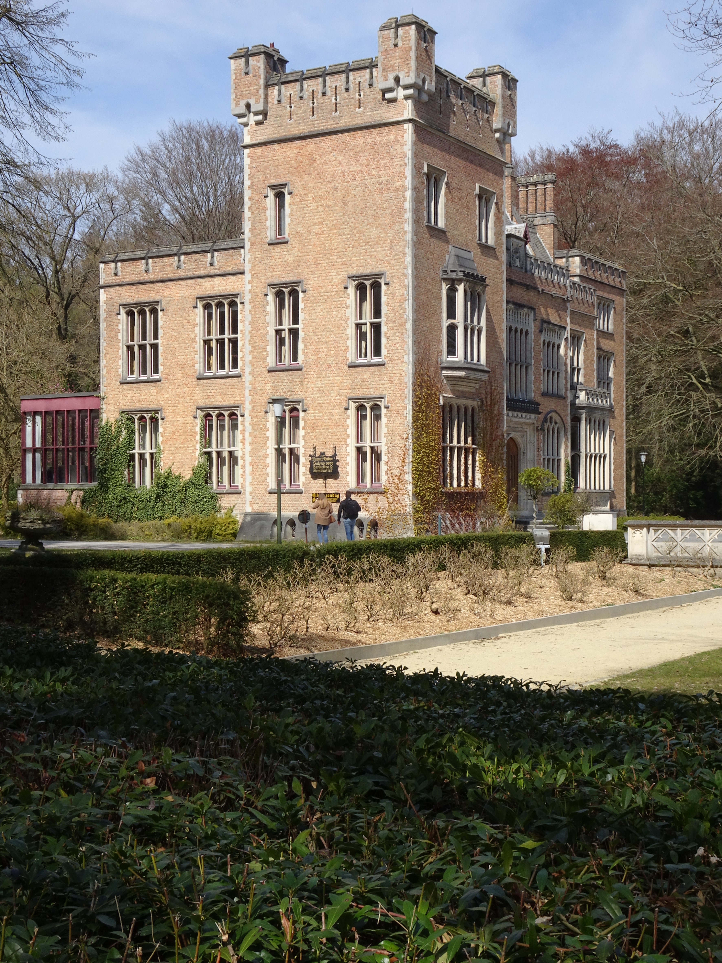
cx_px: 361
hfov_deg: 31.5
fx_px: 1279
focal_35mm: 46
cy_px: 482
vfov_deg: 41.2
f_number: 6.3
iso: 80
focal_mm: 7.87
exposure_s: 1/250
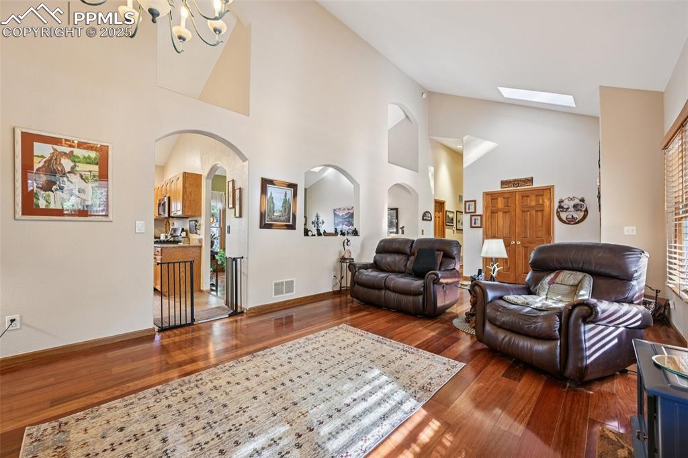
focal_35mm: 14
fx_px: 267
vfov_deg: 81.2
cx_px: 344
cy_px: 229
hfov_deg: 104.3
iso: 400
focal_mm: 14
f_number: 8
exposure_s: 1/6
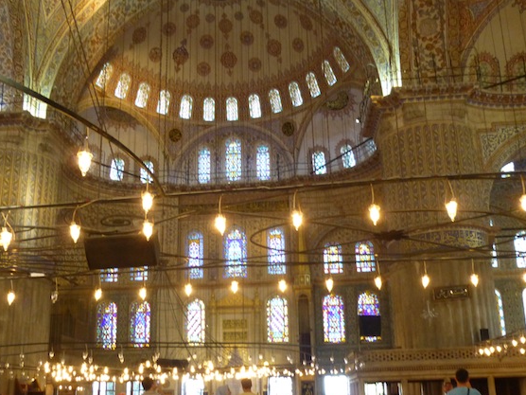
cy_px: 253
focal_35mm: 36
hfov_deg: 51.3
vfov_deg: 39.3
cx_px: 253
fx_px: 547
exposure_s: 1/15
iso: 400
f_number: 3.1
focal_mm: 4.5
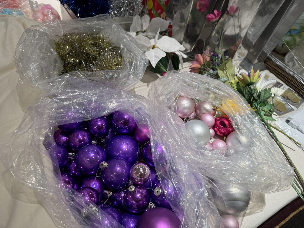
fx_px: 211
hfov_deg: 71.6
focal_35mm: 24
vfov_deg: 56.8
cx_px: 152
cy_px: 114
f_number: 1.78
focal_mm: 6.76
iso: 80
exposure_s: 1/100
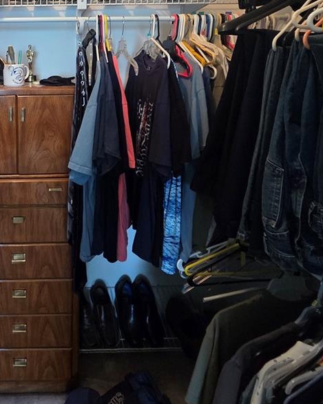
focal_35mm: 26
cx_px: 18
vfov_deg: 61.8
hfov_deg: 47.8
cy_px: 94
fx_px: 311
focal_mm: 2.2
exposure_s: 1/60
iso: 500
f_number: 2.2
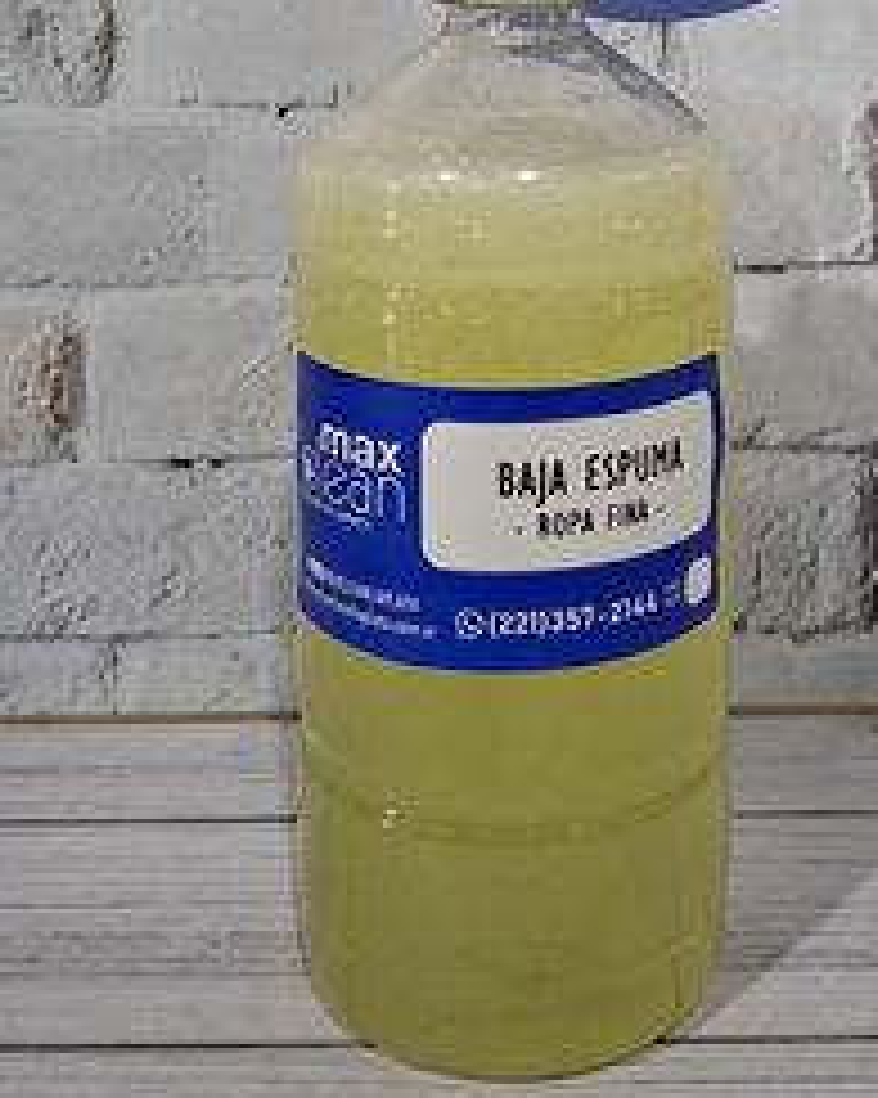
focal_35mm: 49
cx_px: 563
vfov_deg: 35.1
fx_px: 1593
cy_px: 43
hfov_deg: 30.7
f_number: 1.8
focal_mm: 5.54
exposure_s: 1/50
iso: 250
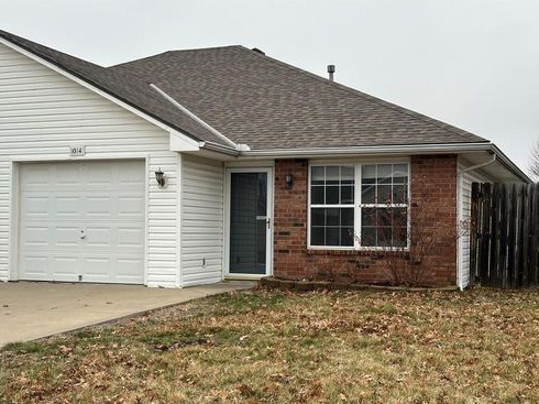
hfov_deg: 38.9
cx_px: 271
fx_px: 763
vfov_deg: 29.7
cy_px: 205
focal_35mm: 49
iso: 64
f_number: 1.78
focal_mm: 6.86
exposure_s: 1/482
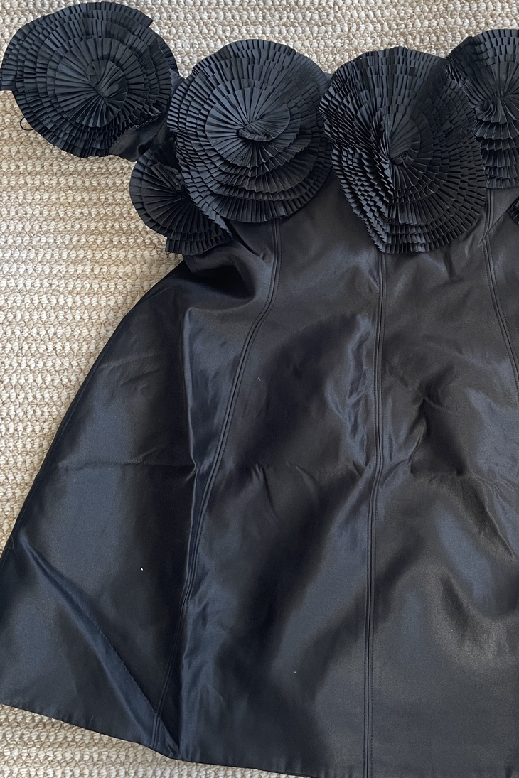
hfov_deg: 34.5
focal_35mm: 38
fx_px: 822
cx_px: 372
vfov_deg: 50.5
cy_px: 329
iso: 125
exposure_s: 1/62
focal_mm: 5.1
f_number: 1.6
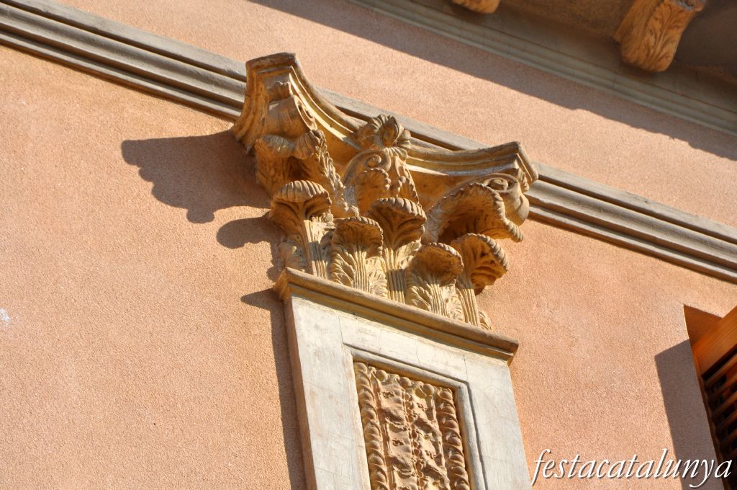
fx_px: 6134
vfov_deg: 4.6
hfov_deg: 6.9
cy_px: 245
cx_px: 368
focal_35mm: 300
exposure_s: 1/1250
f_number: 9
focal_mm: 200
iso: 500
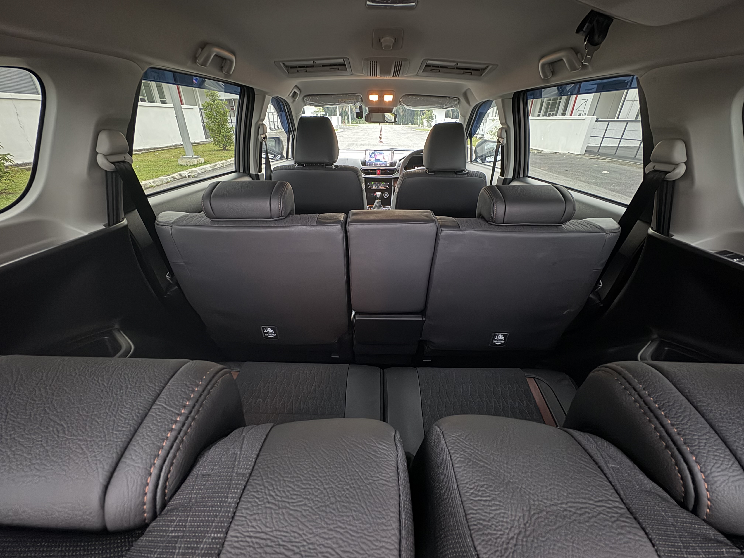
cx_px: 372
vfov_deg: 85.7
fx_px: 301
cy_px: 279
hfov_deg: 102.1
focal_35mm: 14
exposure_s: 1/19
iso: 800
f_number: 2.2
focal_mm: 2.22
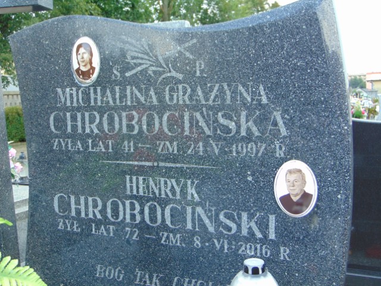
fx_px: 462
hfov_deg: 44.8
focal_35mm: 42
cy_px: 143
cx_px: 190
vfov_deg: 34.3
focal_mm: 7.6
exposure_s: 1/125
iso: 80
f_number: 3.3
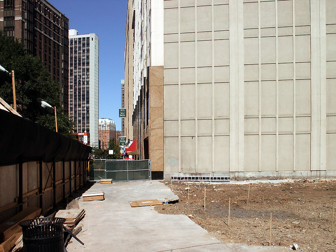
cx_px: 168
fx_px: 340
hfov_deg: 52.6
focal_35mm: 35
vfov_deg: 40.7
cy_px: 126
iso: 64
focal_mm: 7.18
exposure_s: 1/500
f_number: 6.7
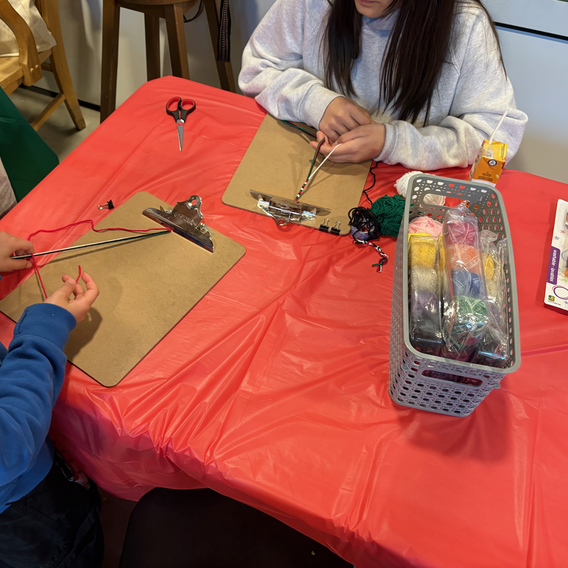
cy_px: 281
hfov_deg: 52.4
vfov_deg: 52.5
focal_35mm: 31
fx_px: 575
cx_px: 245
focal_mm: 5.96
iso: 200
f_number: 1.6
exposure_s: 1/60
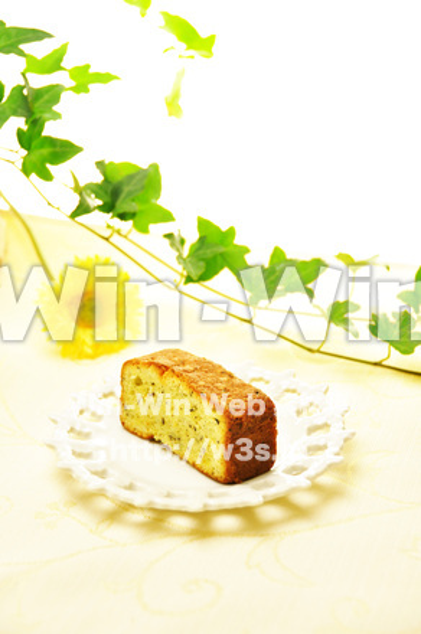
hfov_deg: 18.1
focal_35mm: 75
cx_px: 210
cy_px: 317
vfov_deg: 27.0
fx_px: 1320
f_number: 4.8
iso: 200
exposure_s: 1/30
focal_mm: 50
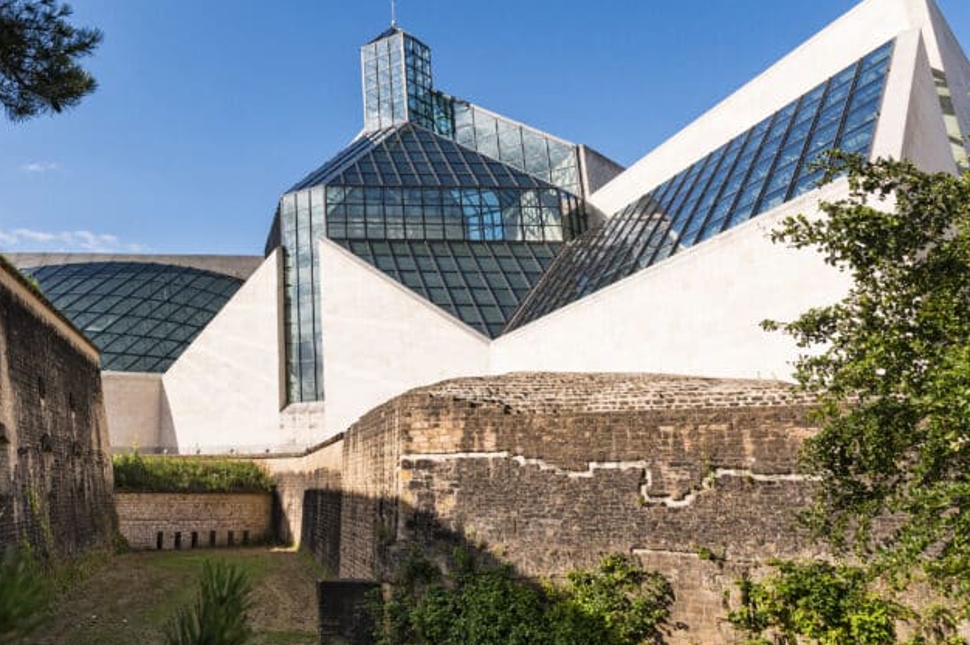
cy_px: 176
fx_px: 969
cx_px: 191
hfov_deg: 49.9
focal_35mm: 36
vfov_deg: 36.1
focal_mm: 22
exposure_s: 1/800
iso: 320
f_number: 8
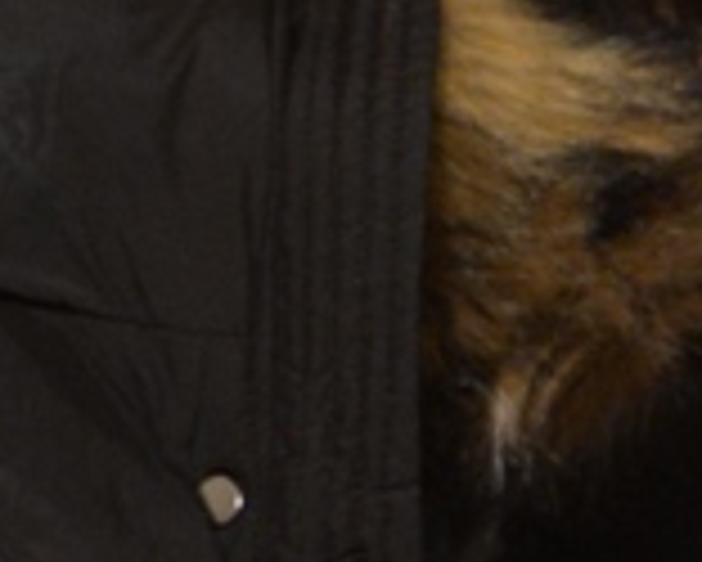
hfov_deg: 2.7
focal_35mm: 704
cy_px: -148
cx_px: -493
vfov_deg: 2.2
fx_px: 14636
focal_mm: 122
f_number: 5.6
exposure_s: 1/30
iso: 3200
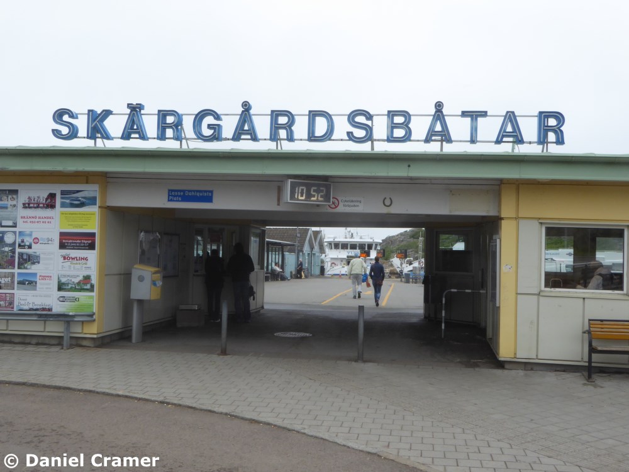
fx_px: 672
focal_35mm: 37
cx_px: 314
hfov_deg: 50.1
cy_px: 236
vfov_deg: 38.7
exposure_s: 1/60
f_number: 7.1
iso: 160
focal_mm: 6.7
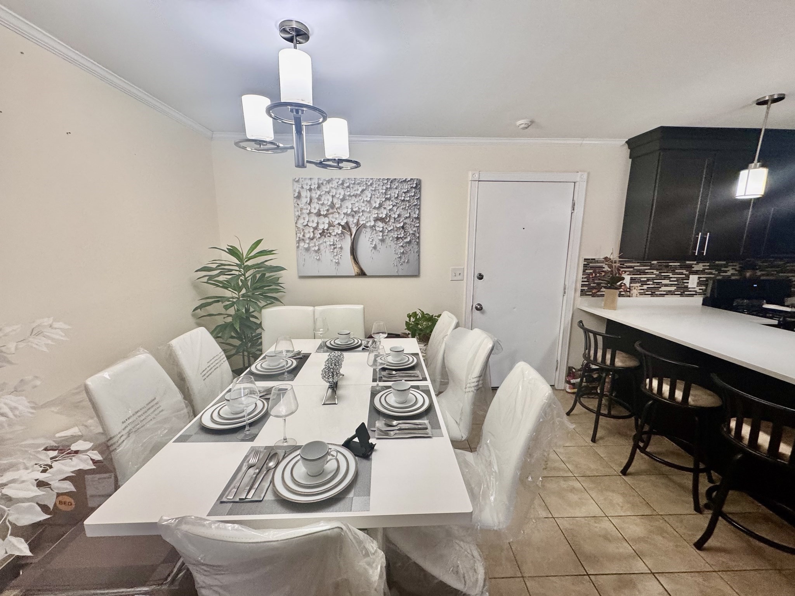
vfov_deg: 85.7
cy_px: 298
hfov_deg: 102.1
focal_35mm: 14
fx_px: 322
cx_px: 398
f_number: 2.2
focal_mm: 2.22
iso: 200
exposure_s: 1/60
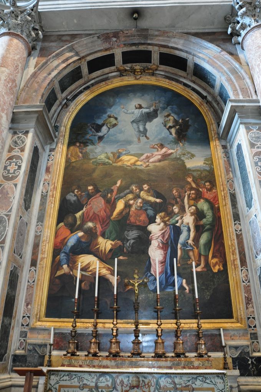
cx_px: 130
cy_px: 196
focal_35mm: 27
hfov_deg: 47.8
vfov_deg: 67.4
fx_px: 294
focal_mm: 18
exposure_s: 1/4
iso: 800
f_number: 5
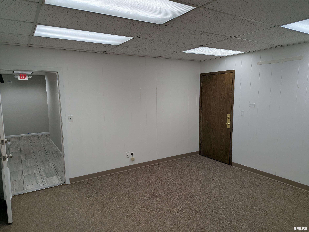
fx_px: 215
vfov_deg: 56.9
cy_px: 116
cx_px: 154
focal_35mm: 24
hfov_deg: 71.5
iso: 39
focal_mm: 6.81
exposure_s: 1/163
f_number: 1.85
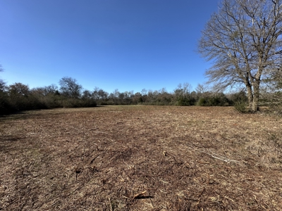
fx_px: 114
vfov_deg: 85.7
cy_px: 106
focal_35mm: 14
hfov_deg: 102.1
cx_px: 141
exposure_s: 1/1473
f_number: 2.2
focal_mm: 2.22
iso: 50
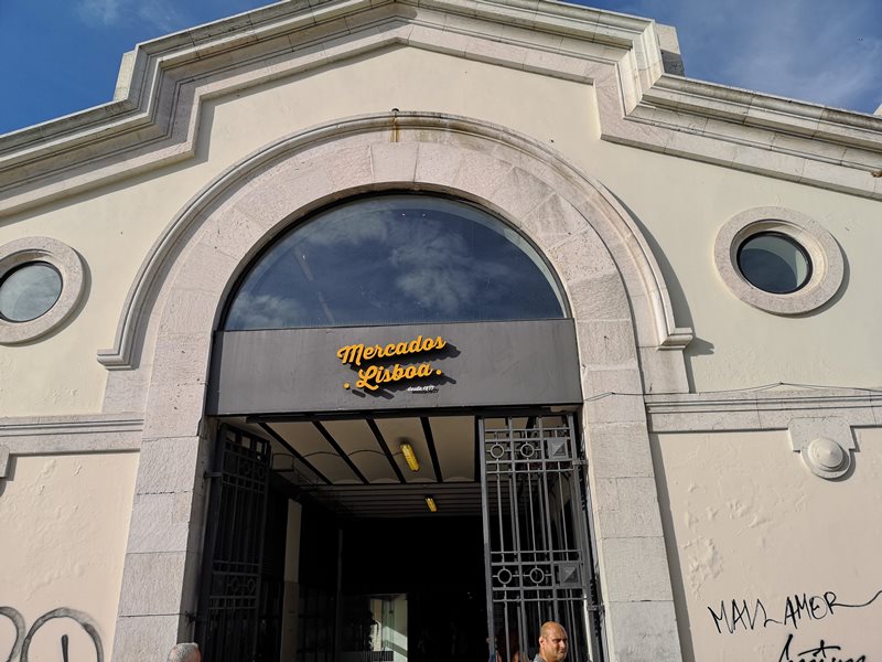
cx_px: 441
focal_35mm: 27
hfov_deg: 65.3
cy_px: 331
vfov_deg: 51.4
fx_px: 688
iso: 50
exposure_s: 1/3356
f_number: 1.8
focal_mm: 3.95
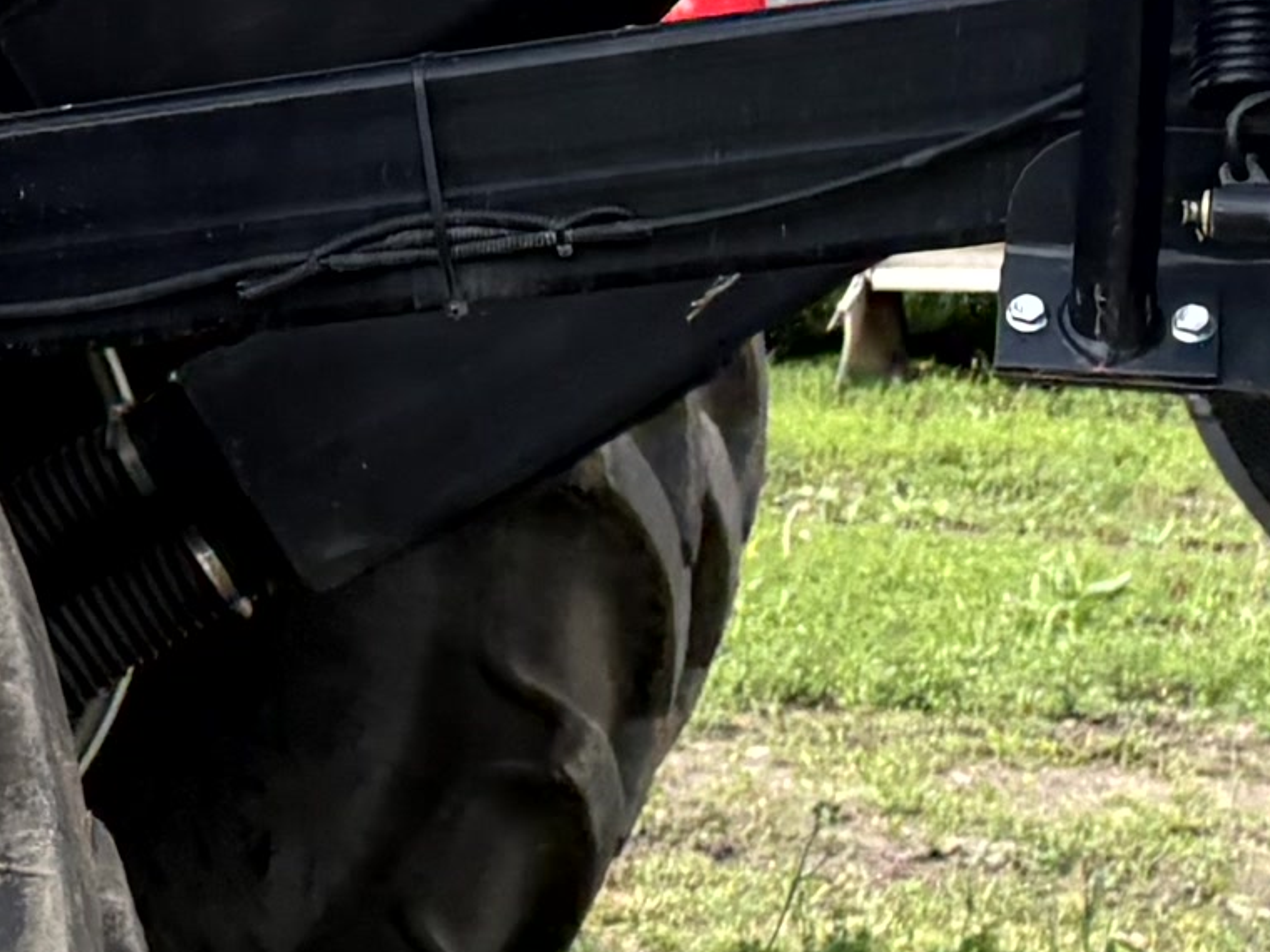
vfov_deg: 10.4
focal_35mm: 143
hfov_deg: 11.9
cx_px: -1496
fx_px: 5246
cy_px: 309
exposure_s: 1/1751
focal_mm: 5.96
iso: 64
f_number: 1.6
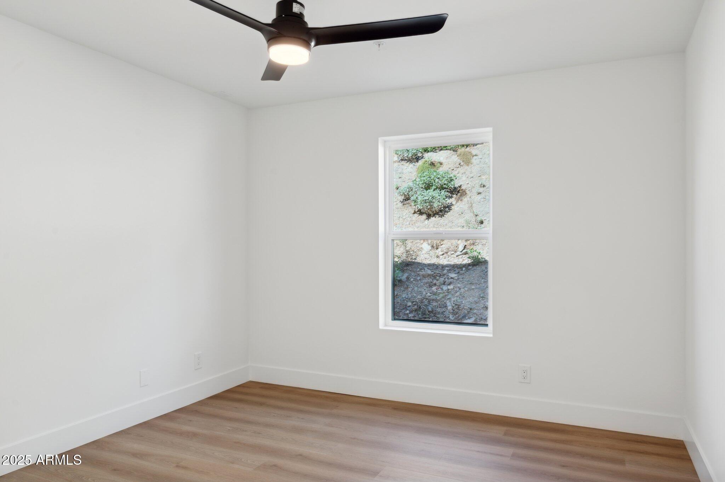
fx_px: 483
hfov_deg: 73.8
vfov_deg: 53.1
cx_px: 362
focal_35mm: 24
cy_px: 241
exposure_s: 1/50
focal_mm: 24
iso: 320
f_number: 8
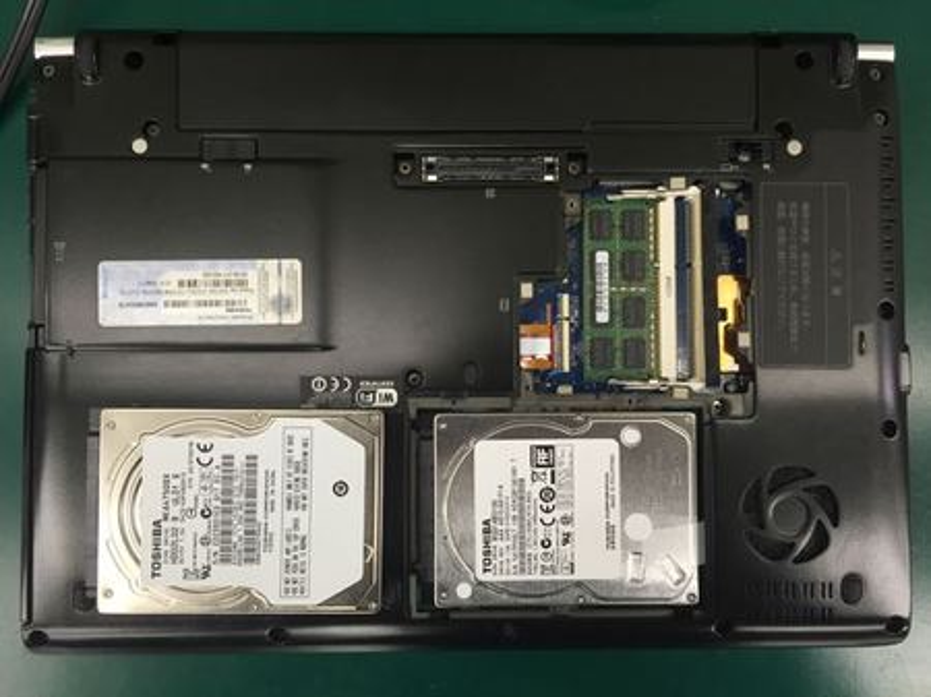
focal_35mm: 29
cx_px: 466
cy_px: 348
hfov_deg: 61.7
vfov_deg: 48.2
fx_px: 780
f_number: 2.2
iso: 64
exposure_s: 1/33
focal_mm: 4.15
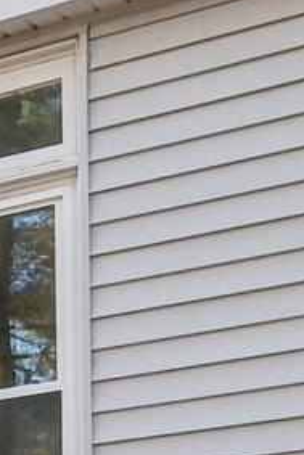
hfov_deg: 9.1
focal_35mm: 123
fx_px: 1556
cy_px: 80
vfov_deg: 16.5
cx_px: -594
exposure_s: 1/240
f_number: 5.6
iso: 320
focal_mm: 11.5
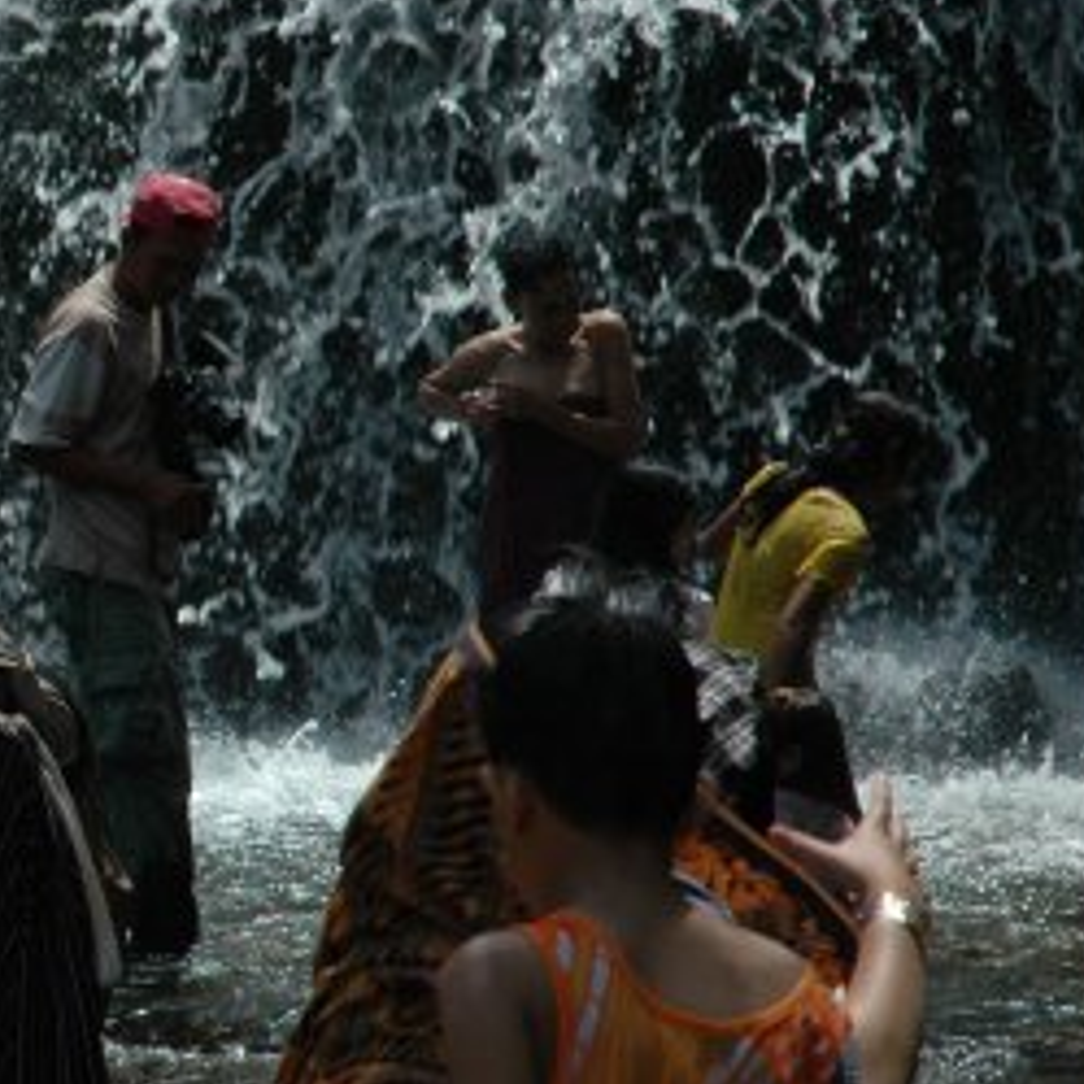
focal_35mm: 258
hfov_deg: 6.7
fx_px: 9141
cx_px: -279
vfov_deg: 6.8
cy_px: 501
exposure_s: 1/320
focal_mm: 70
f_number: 9
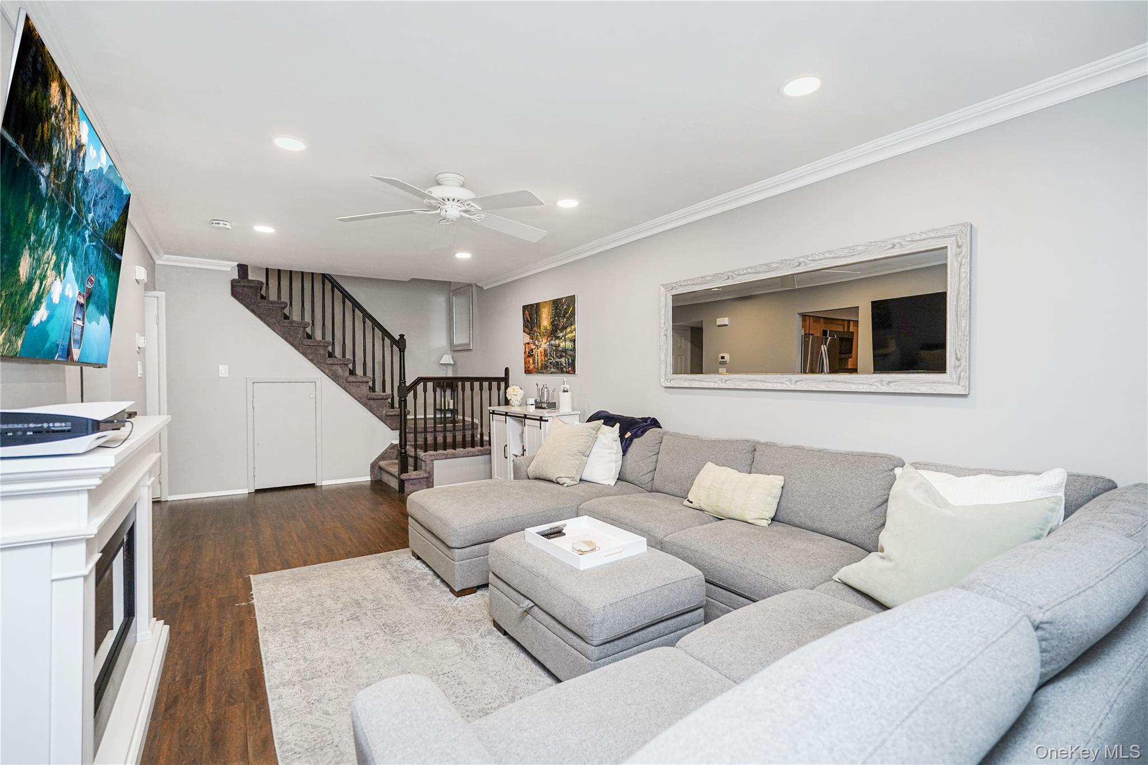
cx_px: 574
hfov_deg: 96.7
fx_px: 510
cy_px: 382
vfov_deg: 73.7
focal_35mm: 16
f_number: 4
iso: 200
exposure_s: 1/30
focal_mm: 16
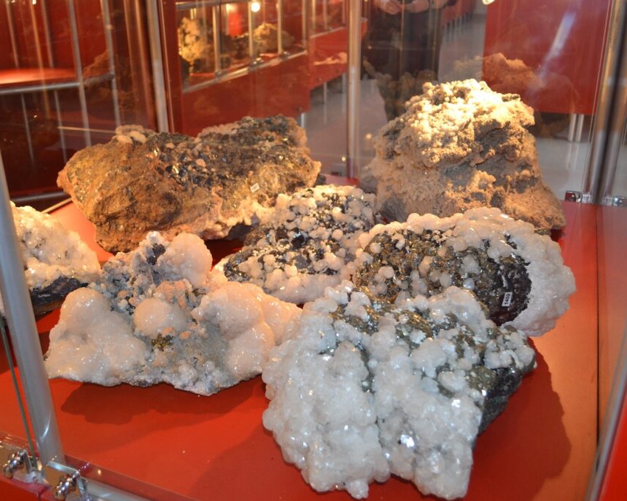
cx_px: 268
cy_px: 250
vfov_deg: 43.3
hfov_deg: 52.7
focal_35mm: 34
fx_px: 631
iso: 1000
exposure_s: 1/60
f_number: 3.8
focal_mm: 20
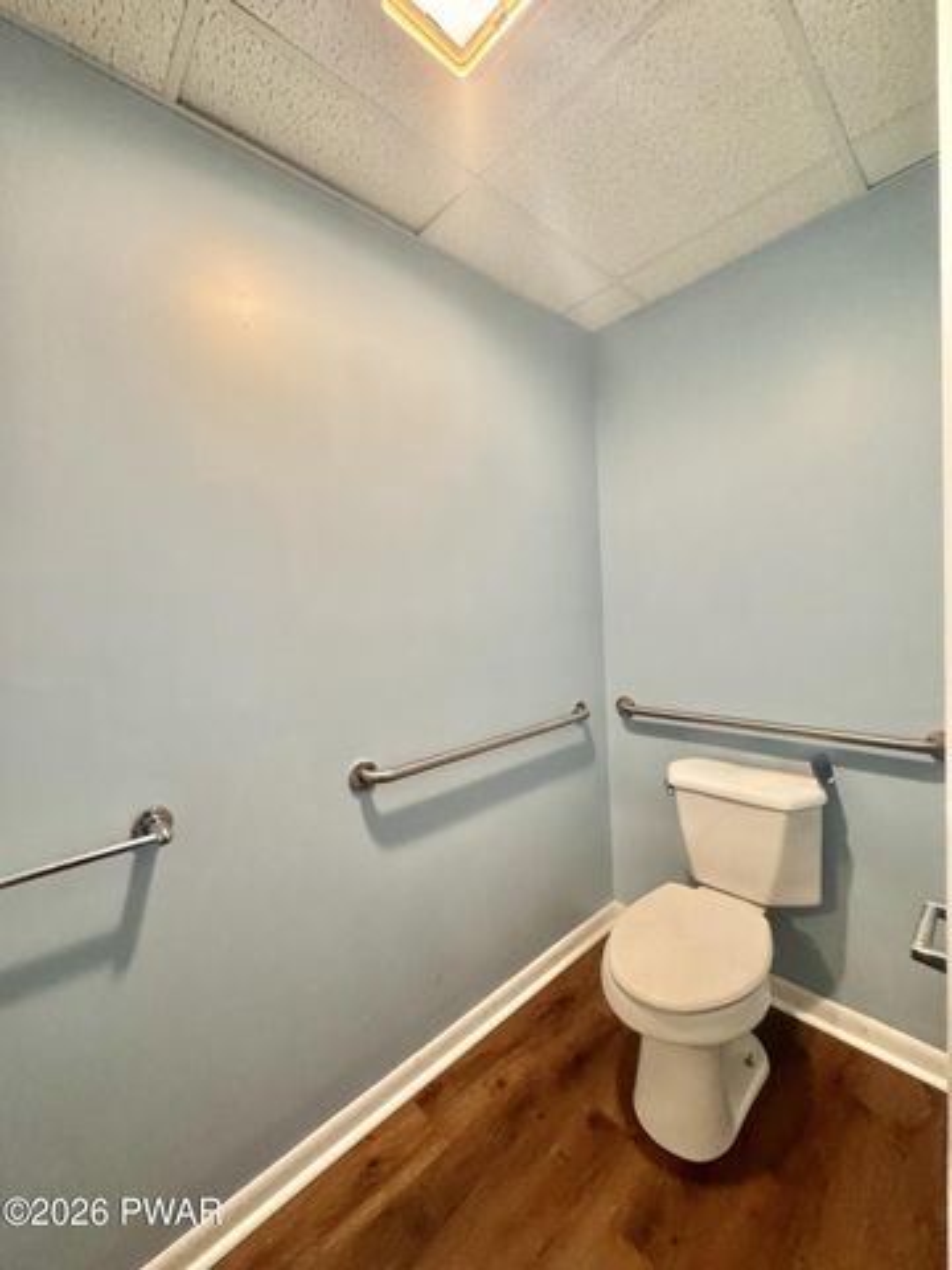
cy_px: 635
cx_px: 476
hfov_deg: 85.7
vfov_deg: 102.1
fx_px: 513
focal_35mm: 14
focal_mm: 2.22
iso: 400
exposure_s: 1/60
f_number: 2.2
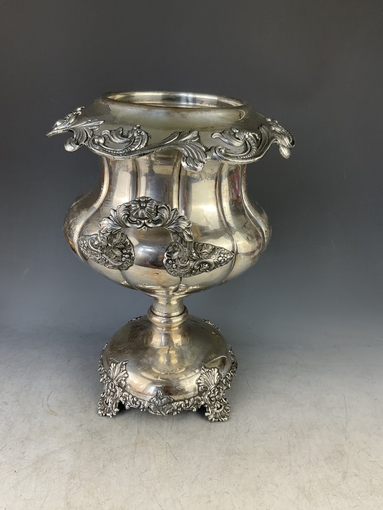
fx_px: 428
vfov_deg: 61.7
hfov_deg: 48.2
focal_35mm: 29
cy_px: 255
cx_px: 192
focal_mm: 3
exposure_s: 1/122
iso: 40
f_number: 1.8
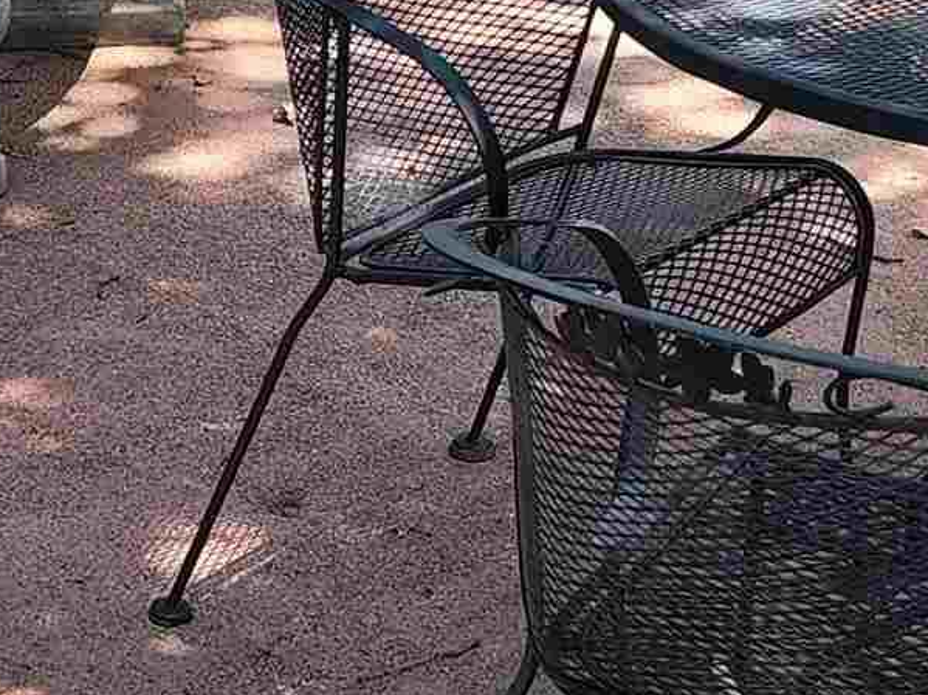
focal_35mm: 118
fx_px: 3163
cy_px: -712
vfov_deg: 11.3
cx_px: 496
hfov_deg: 16.7
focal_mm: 6.4
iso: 20
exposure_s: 1/180
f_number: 1.8
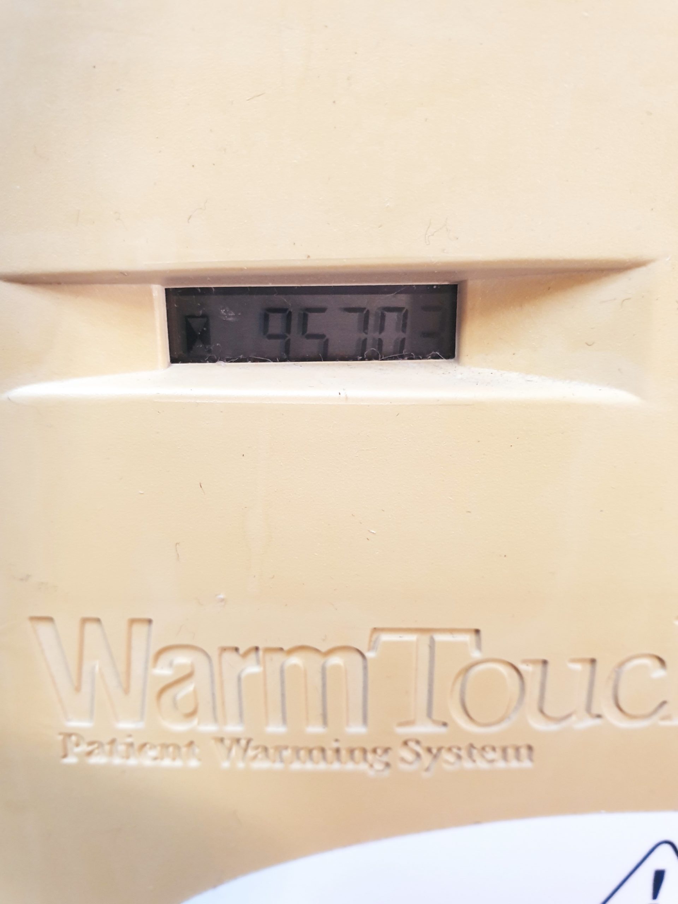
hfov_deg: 53.1
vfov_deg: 67.3
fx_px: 679
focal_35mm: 26
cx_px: 339
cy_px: 452
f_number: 2.4
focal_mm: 4.3
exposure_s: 1/50
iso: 400
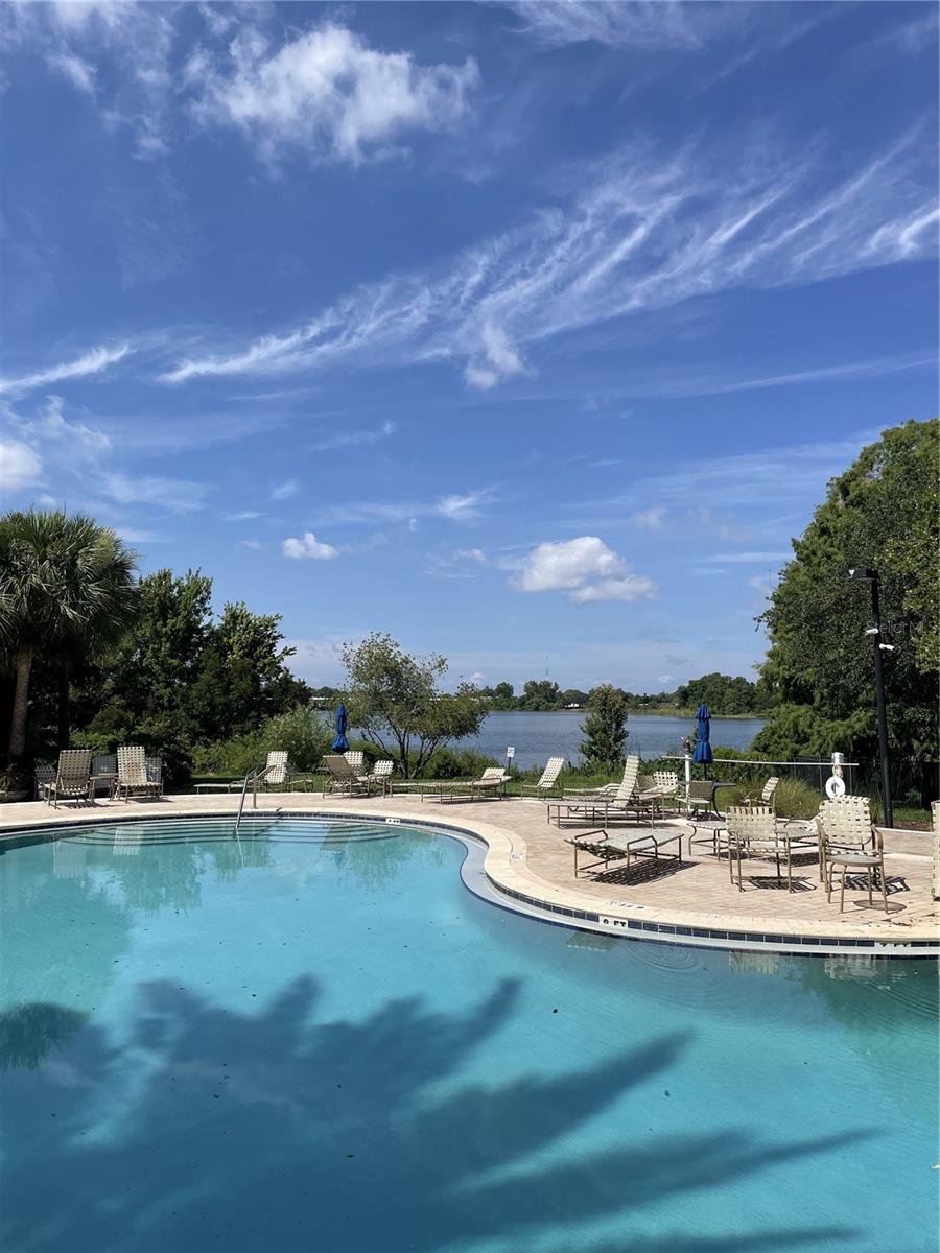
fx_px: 941
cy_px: 626
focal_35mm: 26
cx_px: 470
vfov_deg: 67.3
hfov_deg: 53.1
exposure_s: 1/5291
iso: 32
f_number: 1.6
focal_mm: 4.2
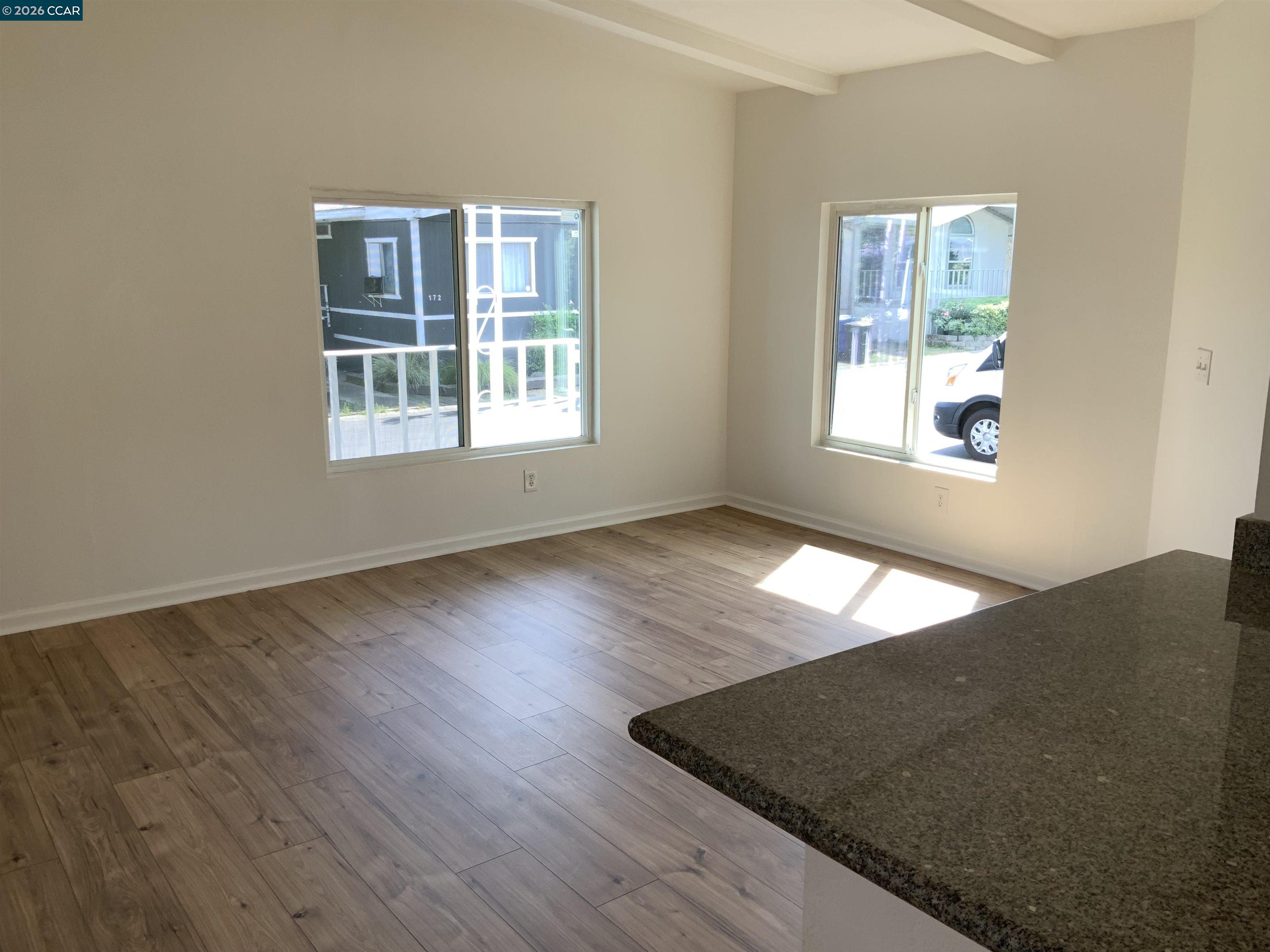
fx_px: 1064
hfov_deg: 61.7
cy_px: 476
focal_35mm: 29
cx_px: 635
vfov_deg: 48.2
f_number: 1.8
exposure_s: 1/120
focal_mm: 3
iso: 20
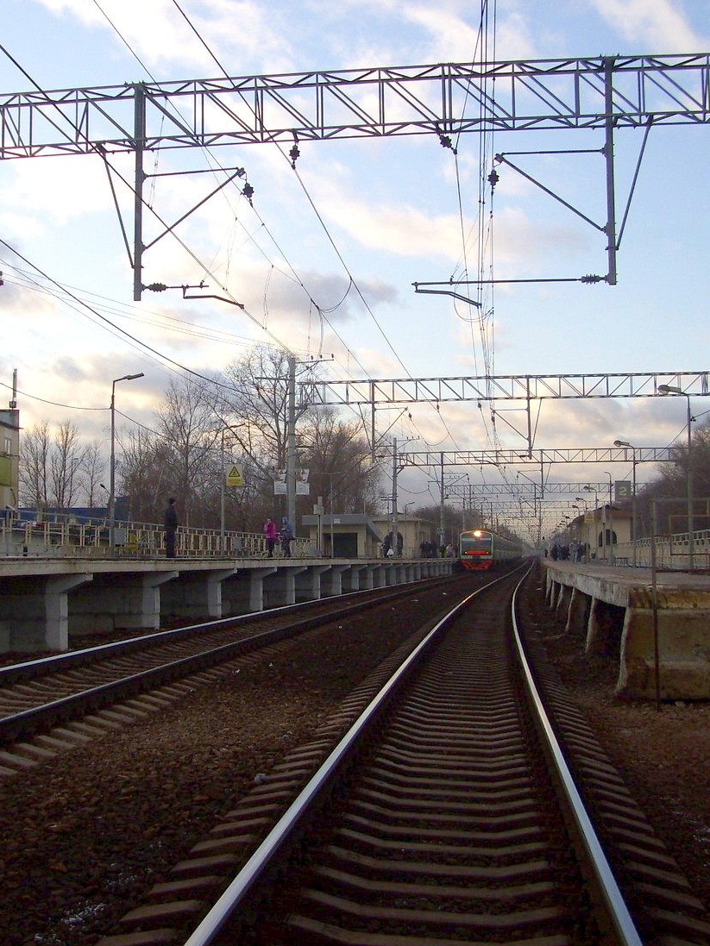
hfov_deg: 30.9
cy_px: 476
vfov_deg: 40.4
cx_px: 376
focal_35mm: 47
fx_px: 1285
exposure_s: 1/500
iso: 80
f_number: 2.9
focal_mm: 5.7
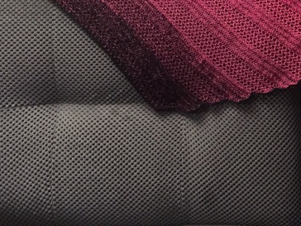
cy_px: 29
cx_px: 354
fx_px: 739
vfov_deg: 17.2
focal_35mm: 85
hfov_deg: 21.5
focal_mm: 4.15
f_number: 2.2
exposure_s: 1/8
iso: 160
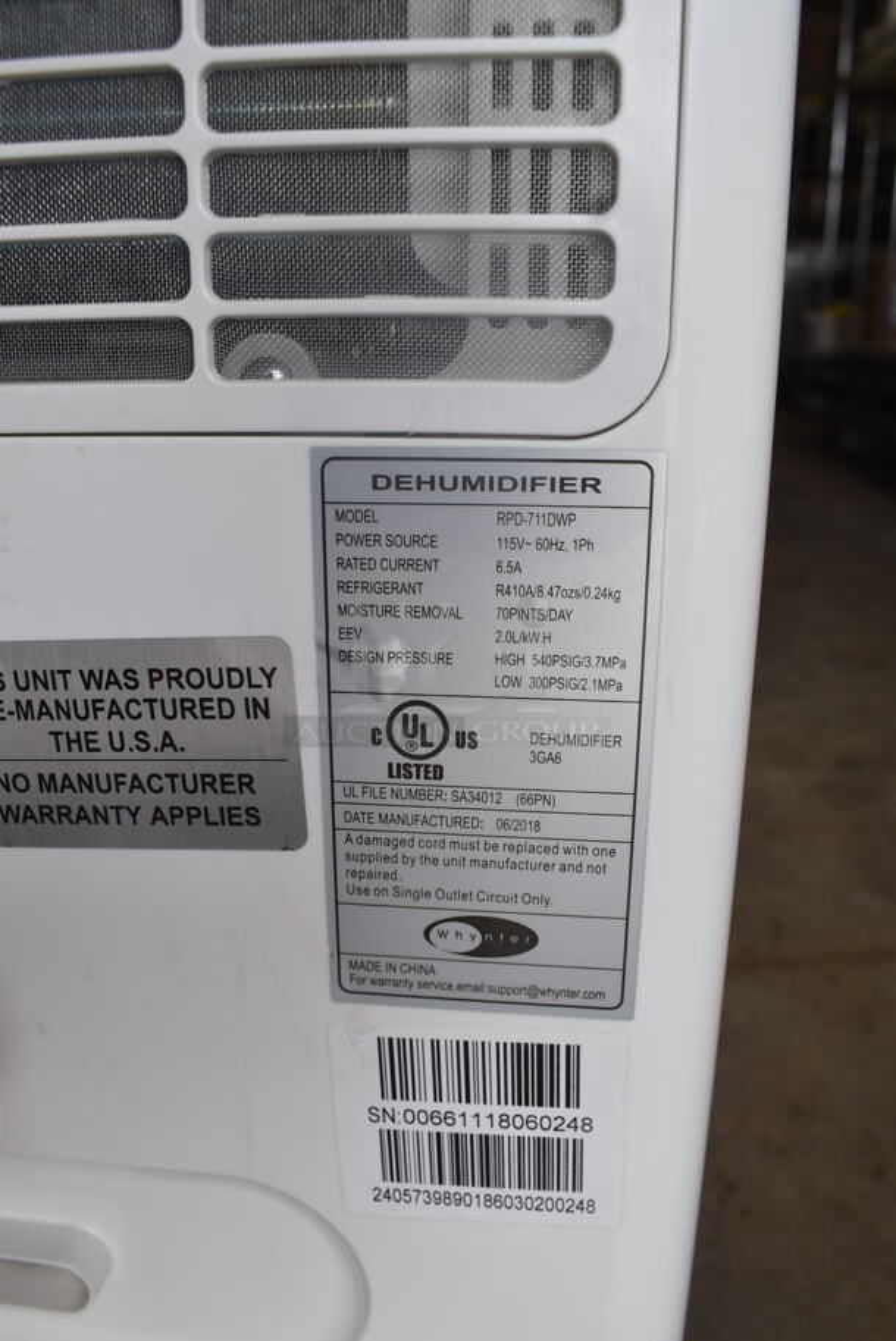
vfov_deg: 61.9
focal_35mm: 30
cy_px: 670
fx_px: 1118
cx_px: 448
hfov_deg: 43.7
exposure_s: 1/60
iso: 160
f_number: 8
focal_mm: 20
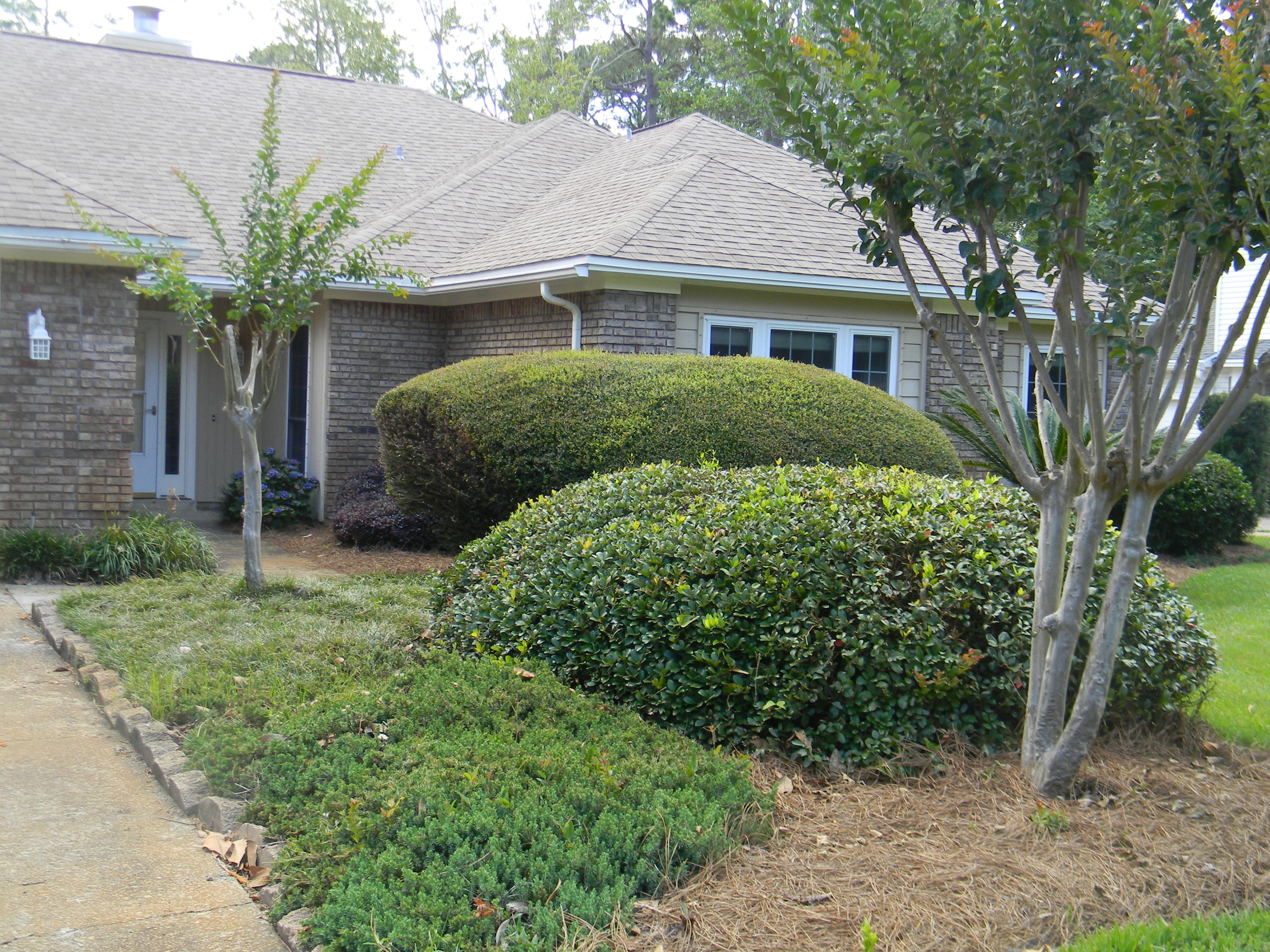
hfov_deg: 45.8
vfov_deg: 35.1
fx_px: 1504
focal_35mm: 41
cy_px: 476
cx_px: 635
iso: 80
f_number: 3.8
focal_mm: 7.3
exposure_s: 1/68
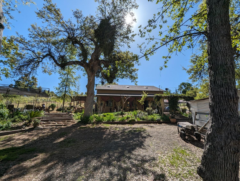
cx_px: 120
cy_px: 90
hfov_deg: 106.1
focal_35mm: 13
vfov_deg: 90.0
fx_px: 90
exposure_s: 1/2564
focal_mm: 1.95
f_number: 2.2
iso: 47
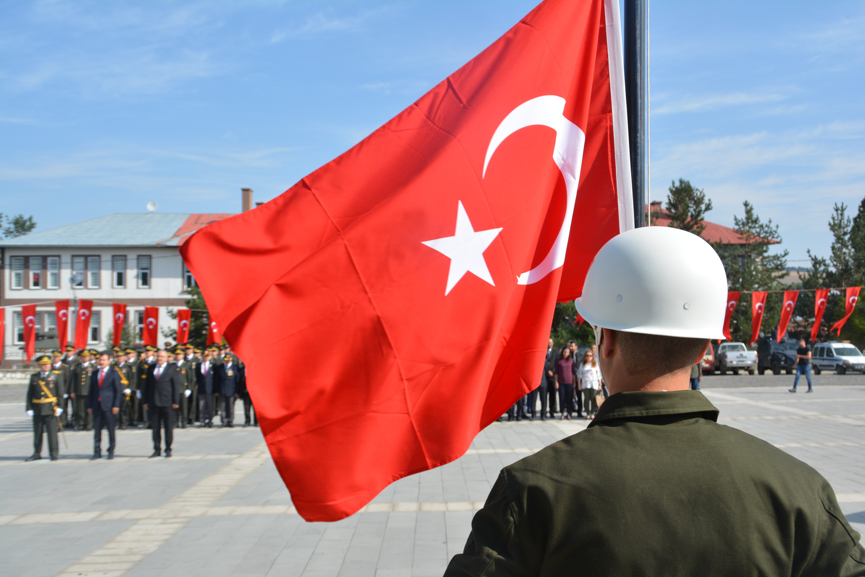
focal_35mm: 42
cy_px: 288
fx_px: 1009
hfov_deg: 46.4
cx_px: 432
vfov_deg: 31.9
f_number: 9
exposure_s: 1/320
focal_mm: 28
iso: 100
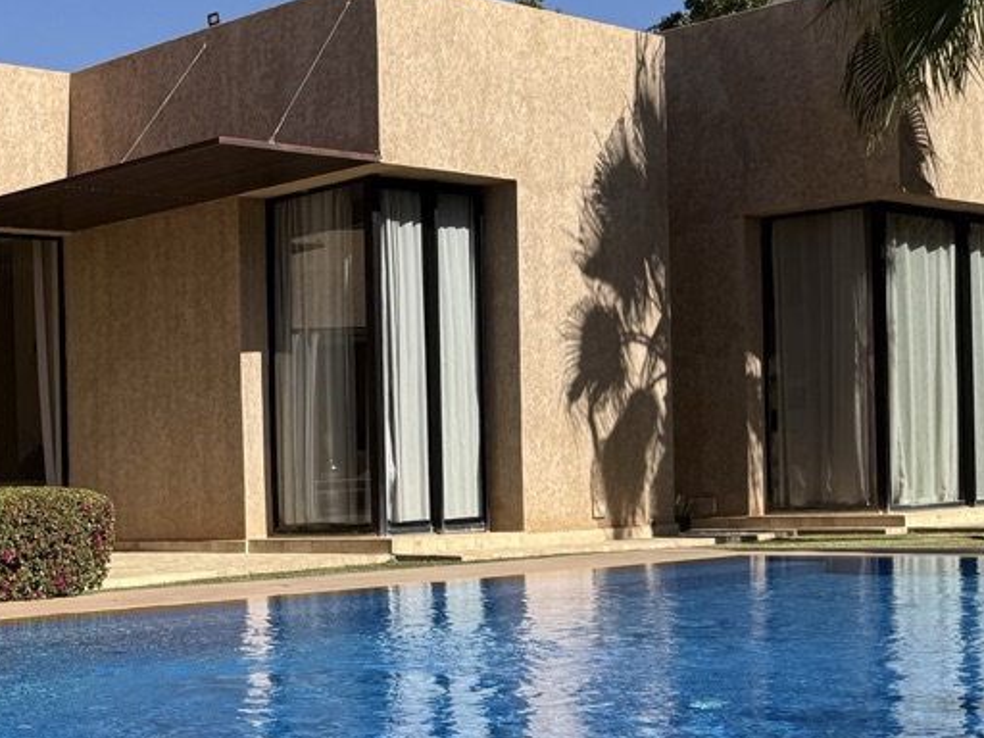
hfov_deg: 28.9
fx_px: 1706
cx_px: -119
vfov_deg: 24.2
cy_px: 534
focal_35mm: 60
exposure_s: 1/5319
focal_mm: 6.76
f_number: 1.78
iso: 80
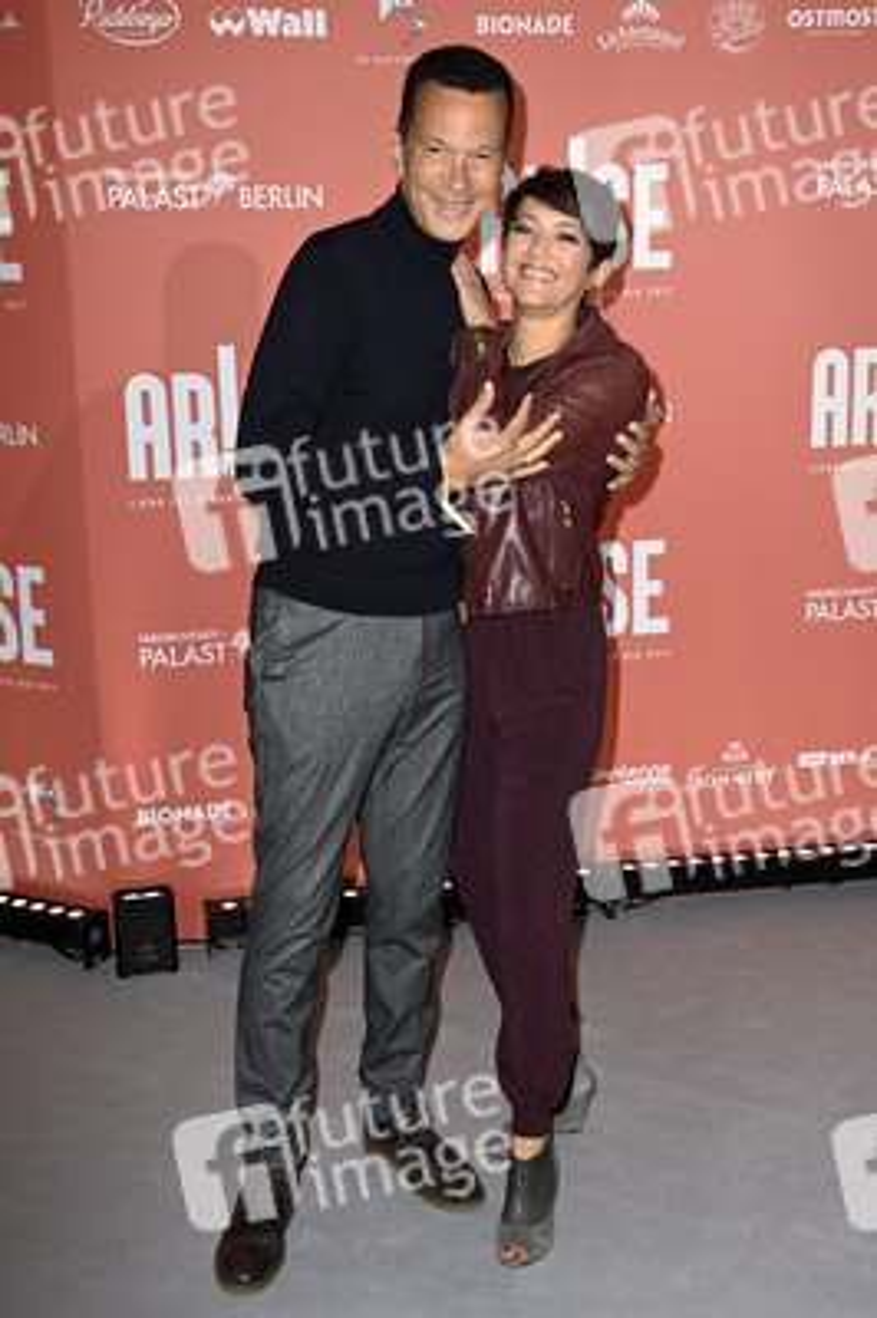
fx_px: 1647
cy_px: 659
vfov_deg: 43.6
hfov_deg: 29.8
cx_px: 438
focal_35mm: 45
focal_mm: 45
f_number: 5.6
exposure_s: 1/160
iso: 640
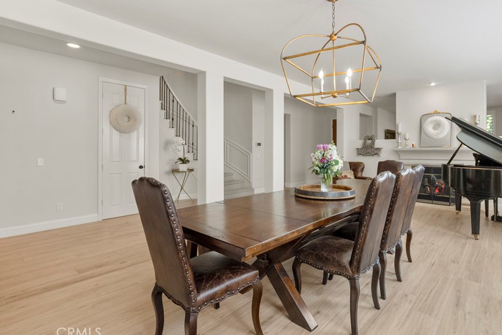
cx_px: 273
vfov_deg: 67.3
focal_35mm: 18
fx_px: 251
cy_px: 152
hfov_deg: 89.8
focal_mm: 16
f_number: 8
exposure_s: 1/25
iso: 640
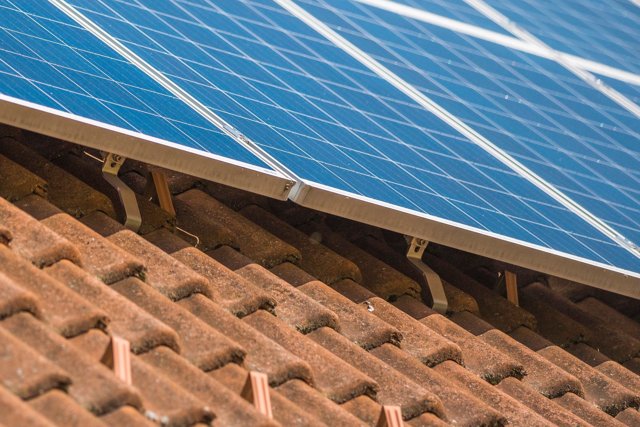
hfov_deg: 6.6
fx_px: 5511
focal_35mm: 310
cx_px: 62
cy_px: 23
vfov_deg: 4.4
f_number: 2.8
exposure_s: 1/500
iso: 640
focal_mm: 160
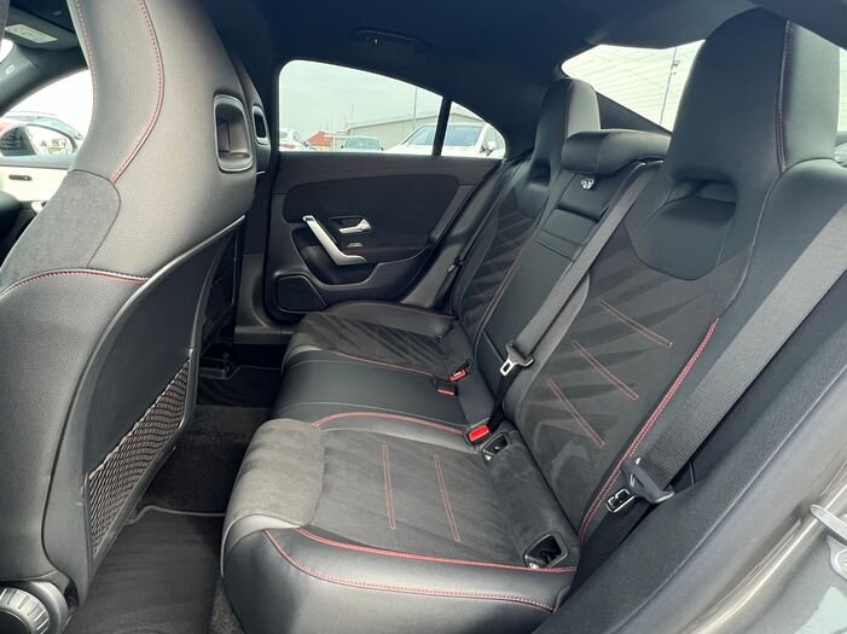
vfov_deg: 68.6
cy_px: 315
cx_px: 367
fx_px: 465
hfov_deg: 84.2
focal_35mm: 19
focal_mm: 1.57
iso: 320
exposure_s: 1/60
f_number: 1.8
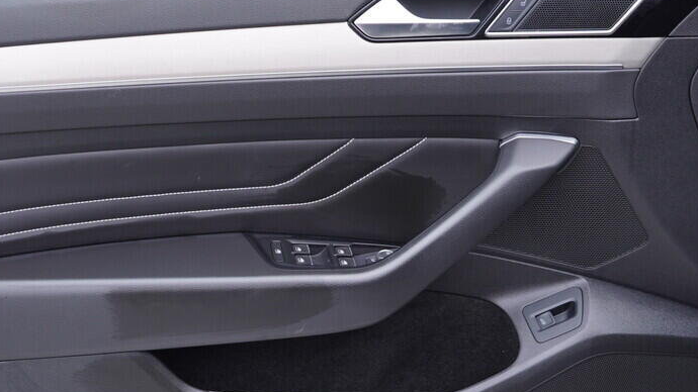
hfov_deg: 37.0
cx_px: 266
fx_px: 1036
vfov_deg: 21.3
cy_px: 289
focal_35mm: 56
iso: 160
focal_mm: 24
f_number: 2.8
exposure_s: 1/40
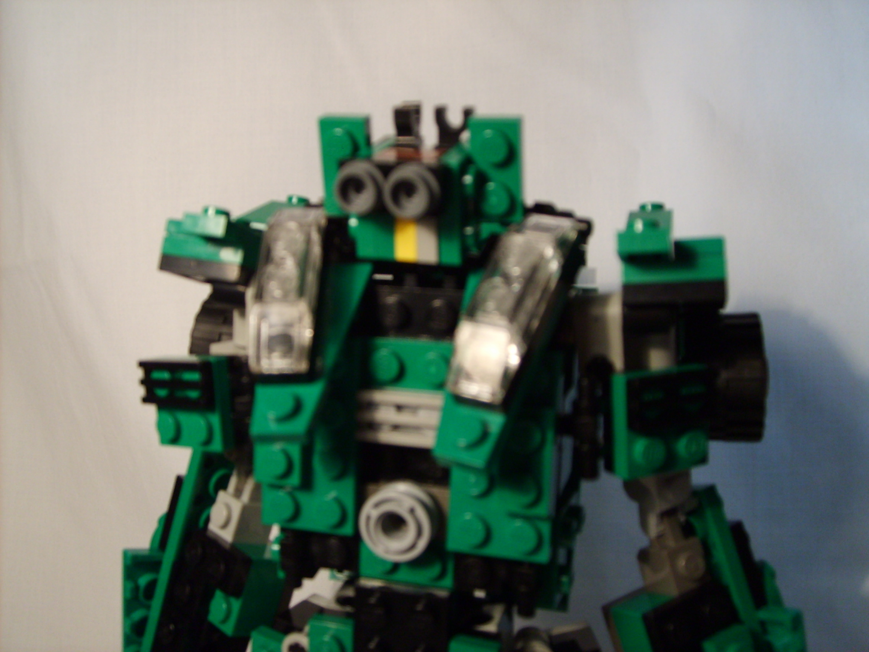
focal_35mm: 35
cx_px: 434
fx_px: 879
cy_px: 326
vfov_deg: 40.7
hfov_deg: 52.6
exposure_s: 1/30
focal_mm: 5.8
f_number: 2.8
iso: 96
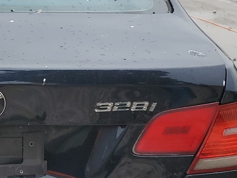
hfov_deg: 20.9
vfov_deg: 16.6
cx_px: -22
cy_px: 100
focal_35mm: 89
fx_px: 610
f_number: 1.5
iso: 50
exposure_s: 1/1667
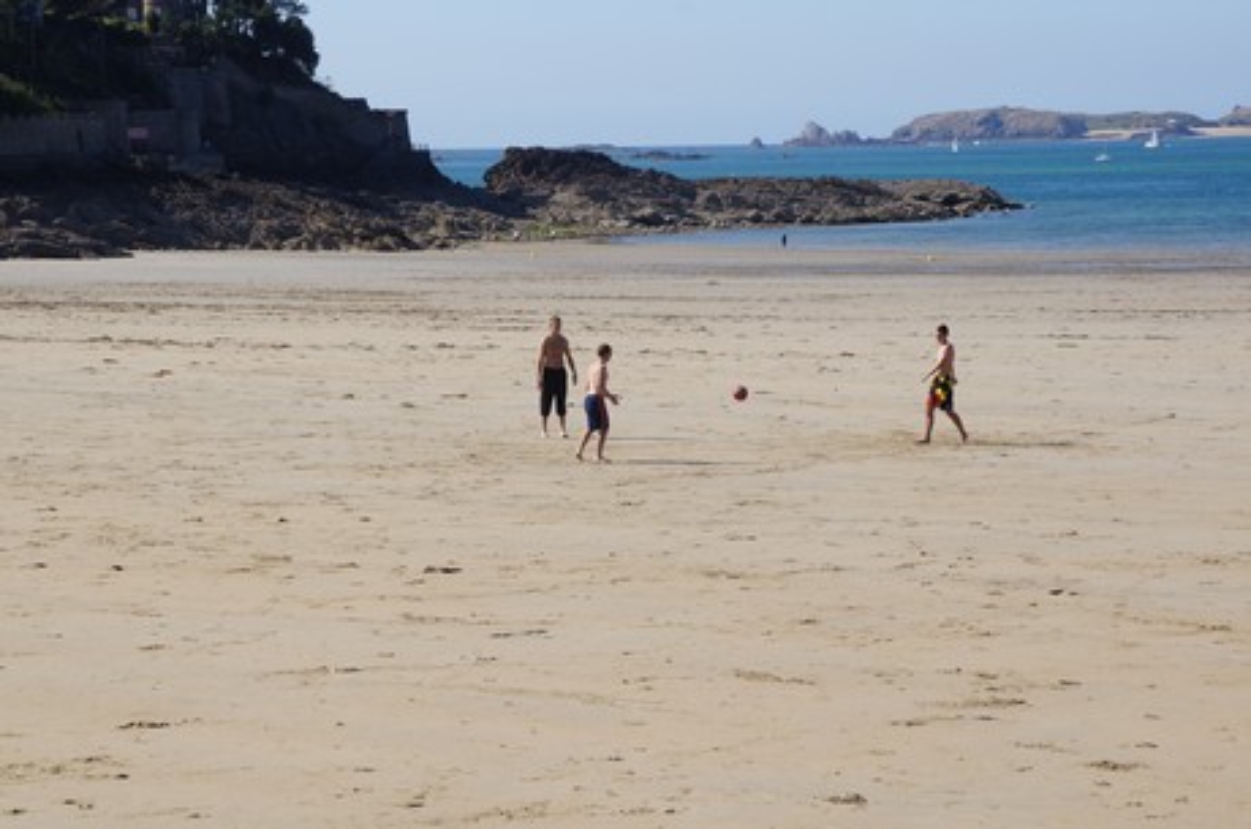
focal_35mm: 120
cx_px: 626
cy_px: 414
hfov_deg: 17.1
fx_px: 4163
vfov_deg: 11.4
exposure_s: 1/160
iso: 100
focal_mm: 80
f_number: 11
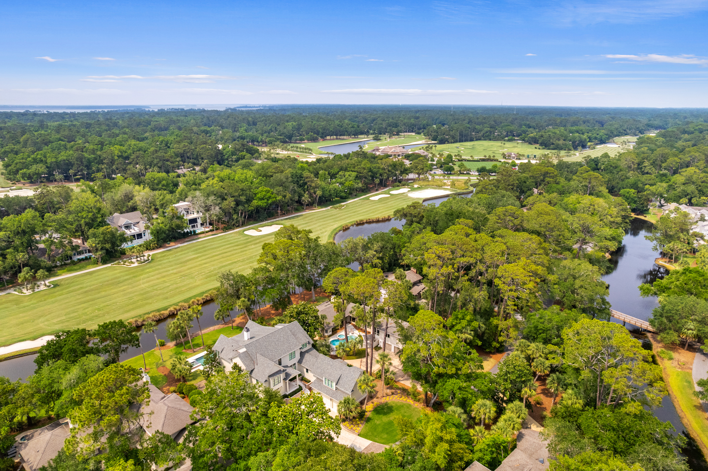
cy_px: 236
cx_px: 354
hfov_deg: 78.6
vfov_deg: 57.2
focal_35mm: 22
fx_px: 433
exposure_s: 1/2000
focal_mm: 8.38
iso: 120
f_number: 2.8
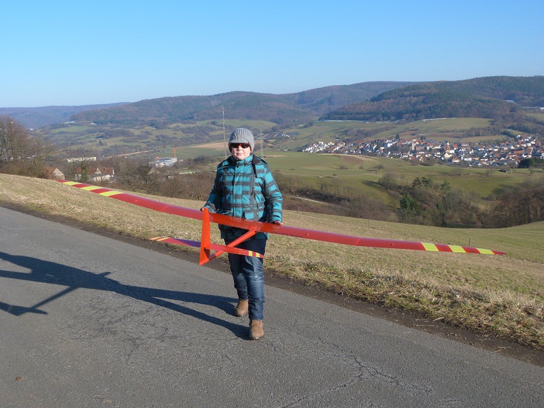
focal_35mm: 40
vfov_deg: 36.0
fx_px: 629
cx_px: 272
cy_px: 204
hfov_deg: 46.8
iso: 100
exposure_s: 1/1000
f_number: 3.1
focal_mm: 7.1
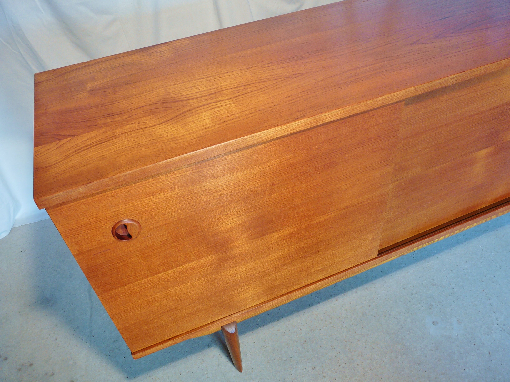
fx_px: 413
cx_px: 255
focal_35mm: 28
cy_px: 191
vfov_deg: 49.7
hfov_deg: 63.4
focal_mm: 4.6
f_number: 2.8
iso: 100
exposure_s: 1/40
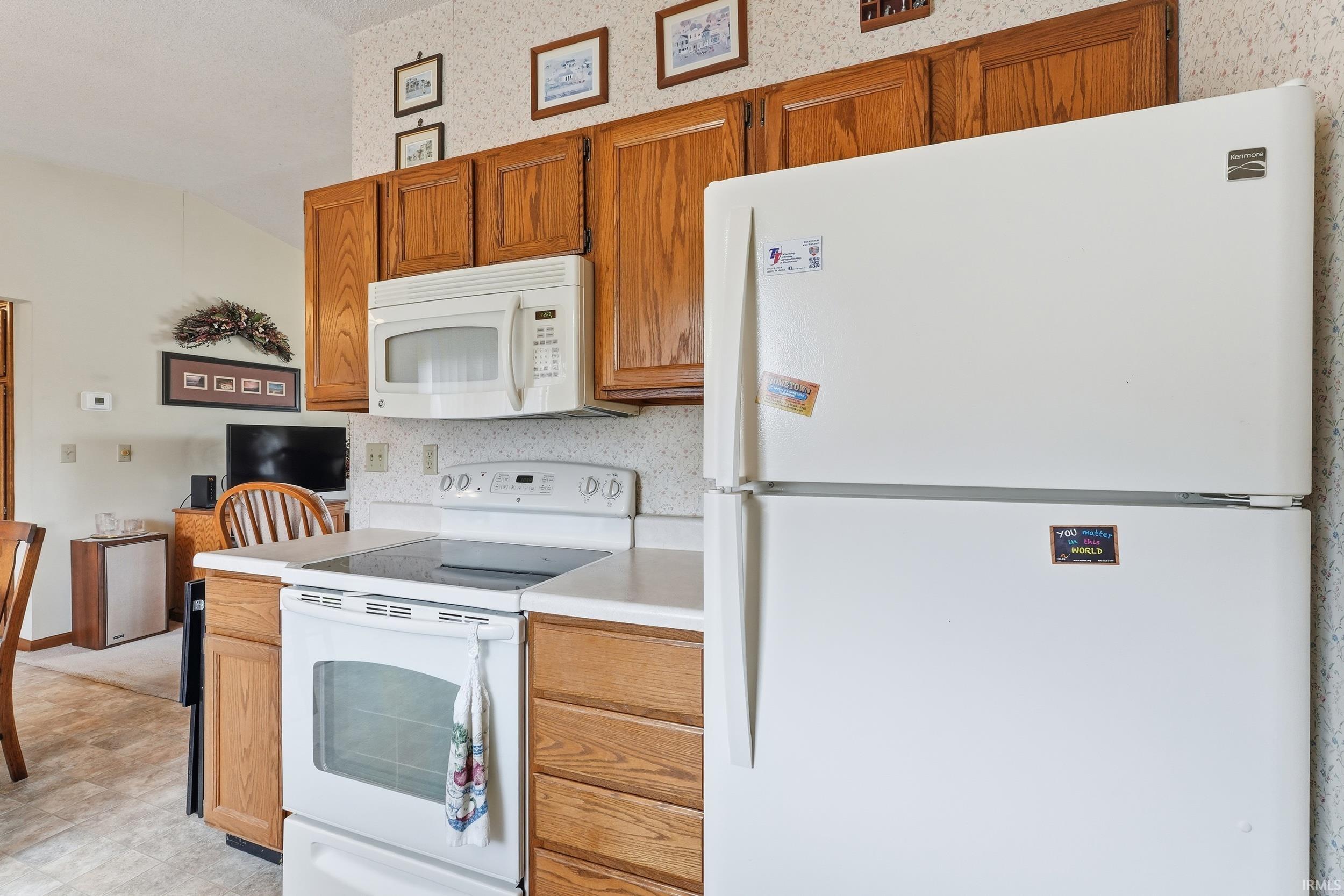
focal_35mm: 15
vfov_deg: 77.3
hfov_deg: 100.4
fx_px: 560
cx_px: 672
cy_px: 448
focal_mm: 10
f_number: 9
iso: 640
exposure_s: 1/100
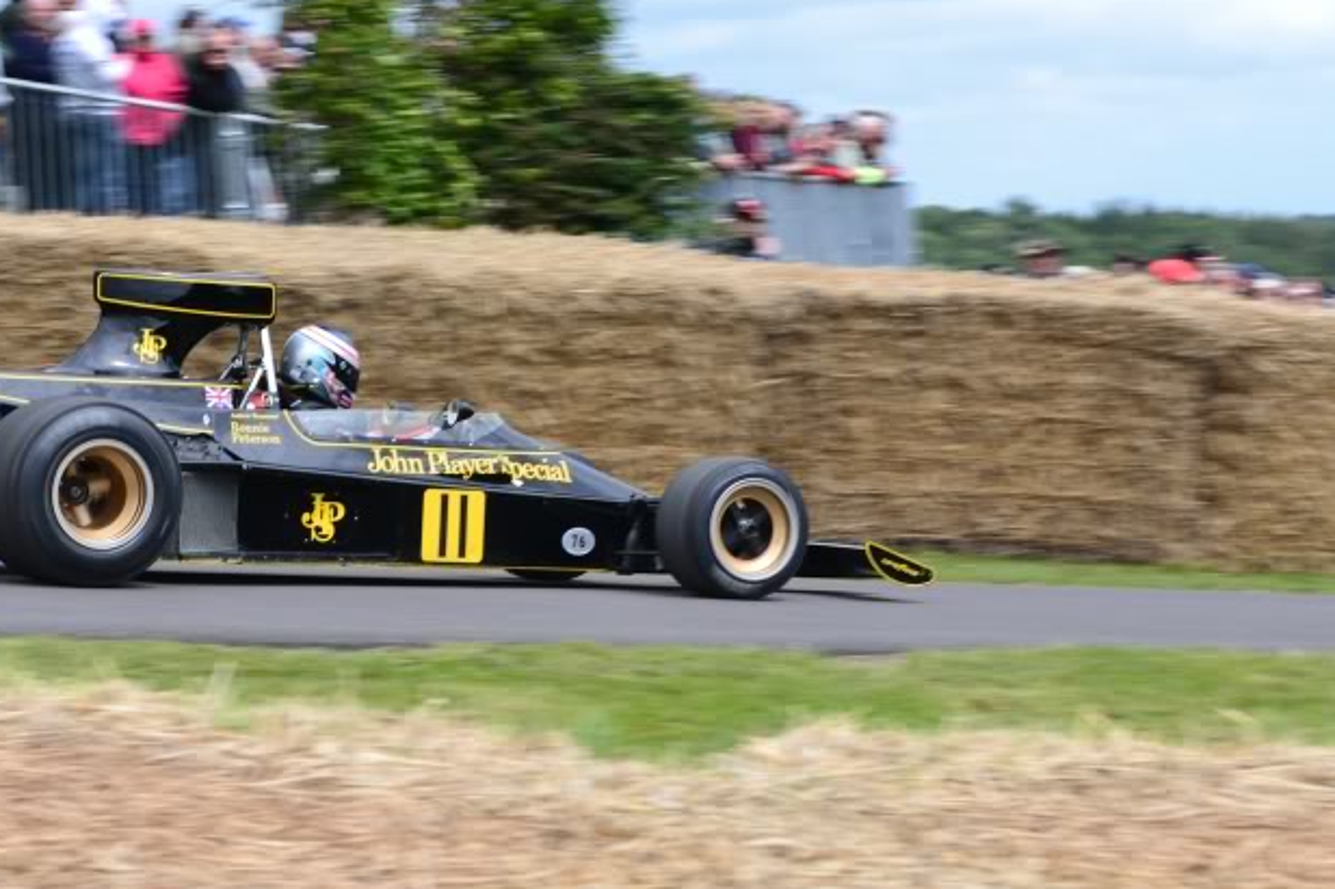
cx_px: 386
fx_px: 5072
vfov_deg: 10.0
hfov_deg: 14.9
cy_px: 273
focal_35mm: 137
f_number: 10
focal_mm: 55
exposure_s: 1/320
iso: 400
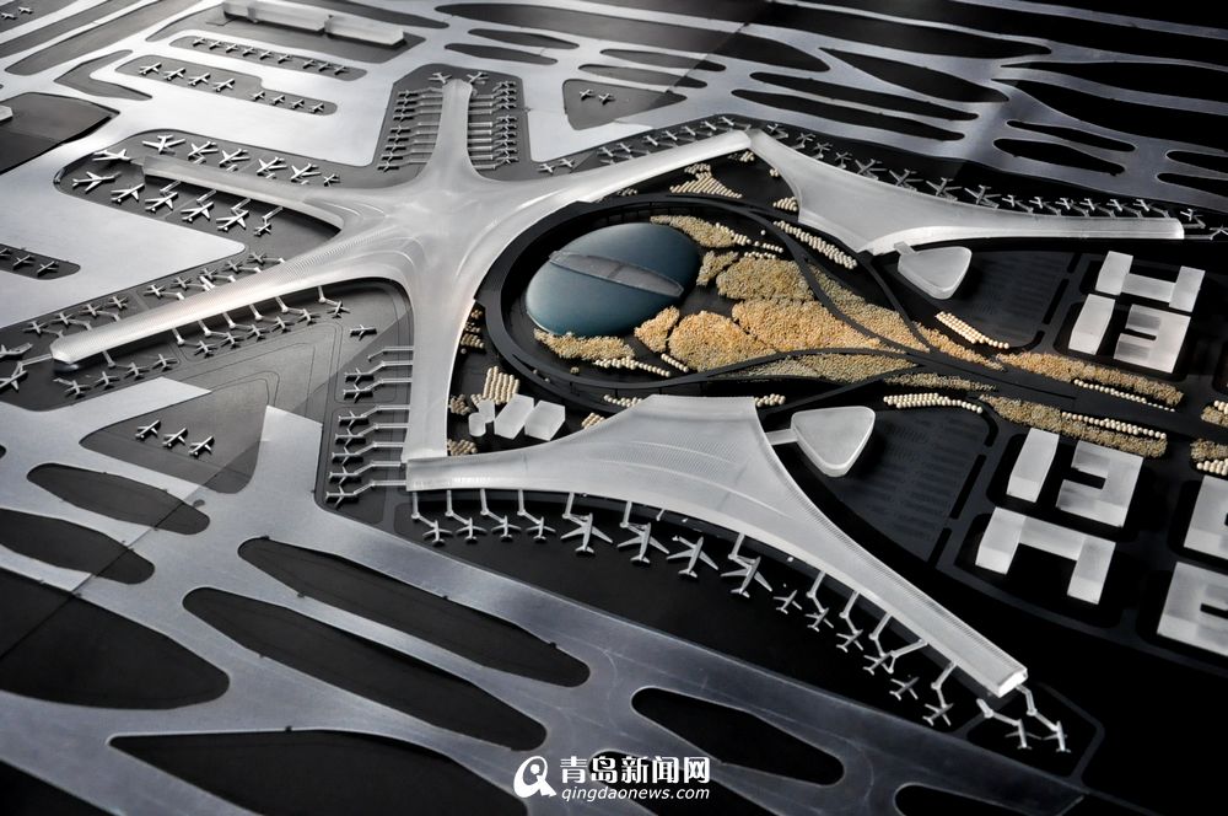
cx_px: 614
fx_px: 1431
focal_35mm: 42
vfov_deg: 31.8
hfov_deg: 46.5
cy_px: 408
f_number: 4
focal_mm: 28
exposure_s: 1/1600
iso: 1600
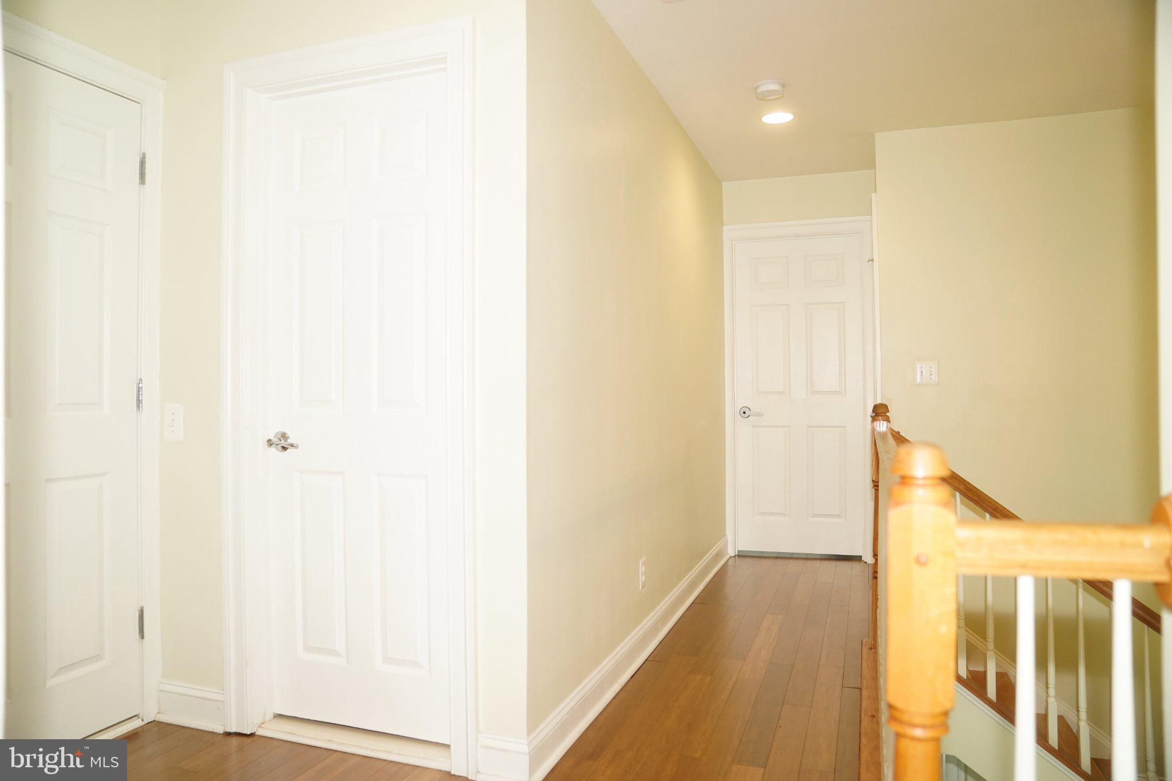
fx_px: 781
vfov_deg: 53.1
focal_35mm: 24
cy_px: 390
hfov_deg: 73.7
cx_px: 586
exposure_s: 1/250
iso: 2000
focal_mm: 24
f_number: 2.8
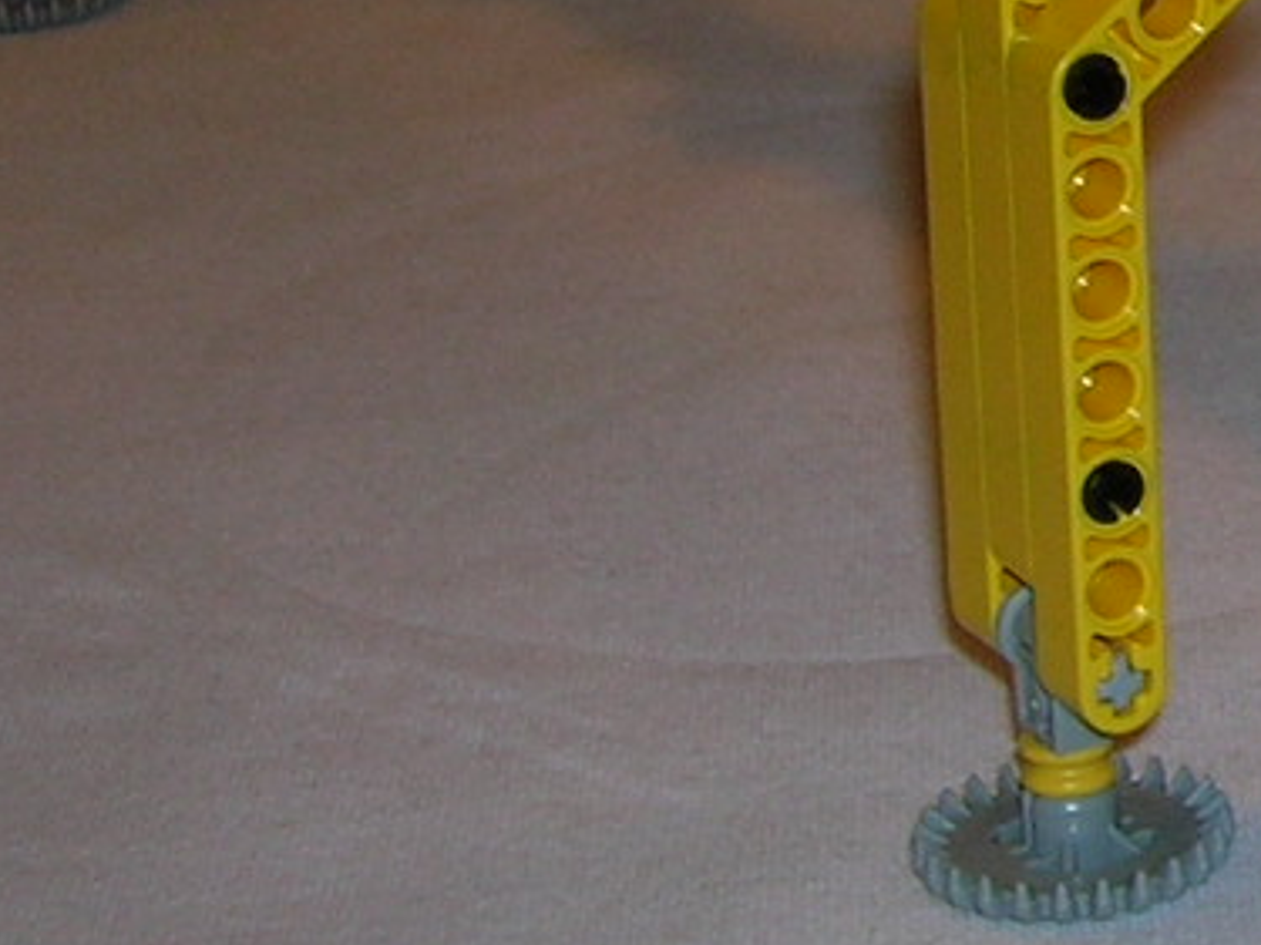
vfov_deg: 10.1
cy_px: -145
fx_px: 5280
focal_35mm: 145
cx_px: 2219
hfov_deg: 12.5
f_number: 2.9
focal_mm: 5.7
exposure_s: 1/60.1
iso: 50
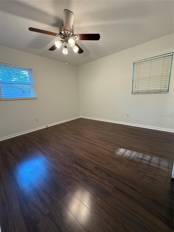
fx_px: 94
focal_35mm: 14
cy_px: 116
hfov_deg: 85.7
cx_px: 87
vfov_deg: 102.1
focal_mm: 2.22
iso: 250
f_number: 2.2
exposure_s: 1/120
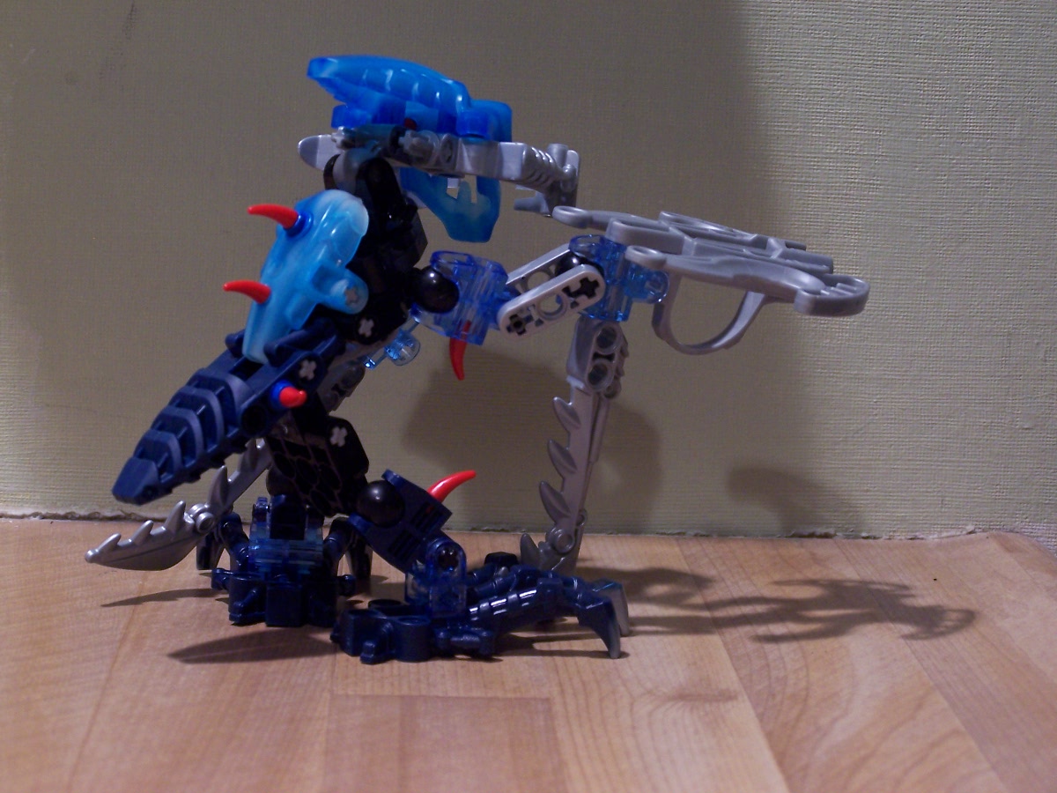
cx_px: 528
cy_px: 396
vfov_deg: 14.1
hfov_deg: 18.7
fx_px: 3206
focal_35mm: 105
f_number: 3.2
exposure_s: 1/8
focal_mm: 17.5
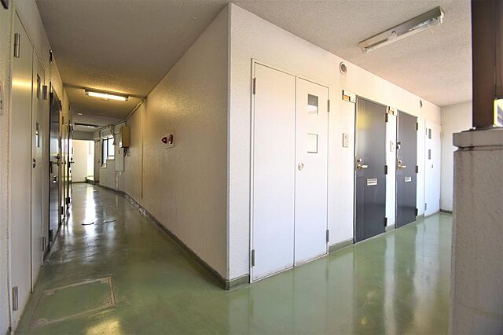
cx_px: 252
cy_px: 168
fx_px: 209
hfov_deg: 100.4
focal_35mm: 15
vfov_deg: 77.3
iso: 400
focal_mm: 10
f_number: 4
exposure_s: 1/60
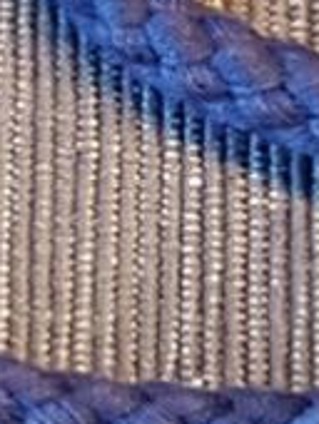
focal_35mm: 122
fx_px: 1495
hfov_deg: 12.0
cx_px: 339
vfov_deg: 16.1
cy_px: 182
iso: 250
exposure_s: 1/17
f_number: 1.7
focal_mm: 4.2
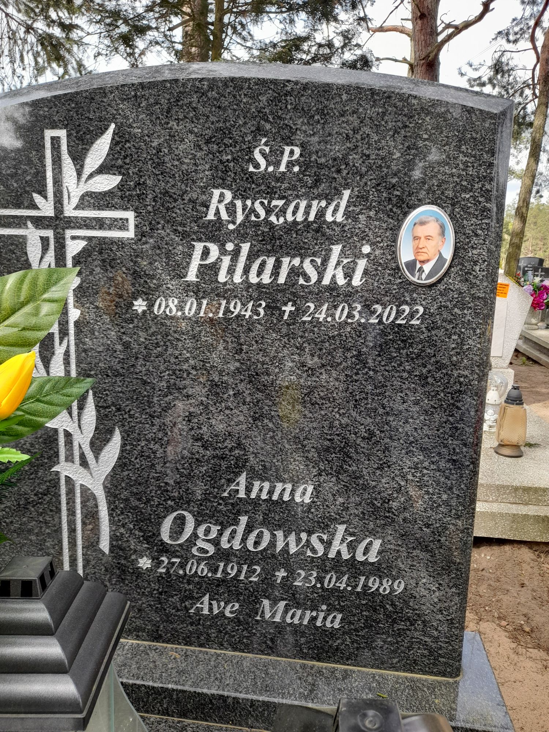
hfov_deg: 54.9
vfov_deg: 69.4
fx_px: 529
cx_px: 274
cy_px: 366
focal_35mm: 25
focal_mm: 4.6
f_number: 2
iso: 25
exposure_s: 1/100
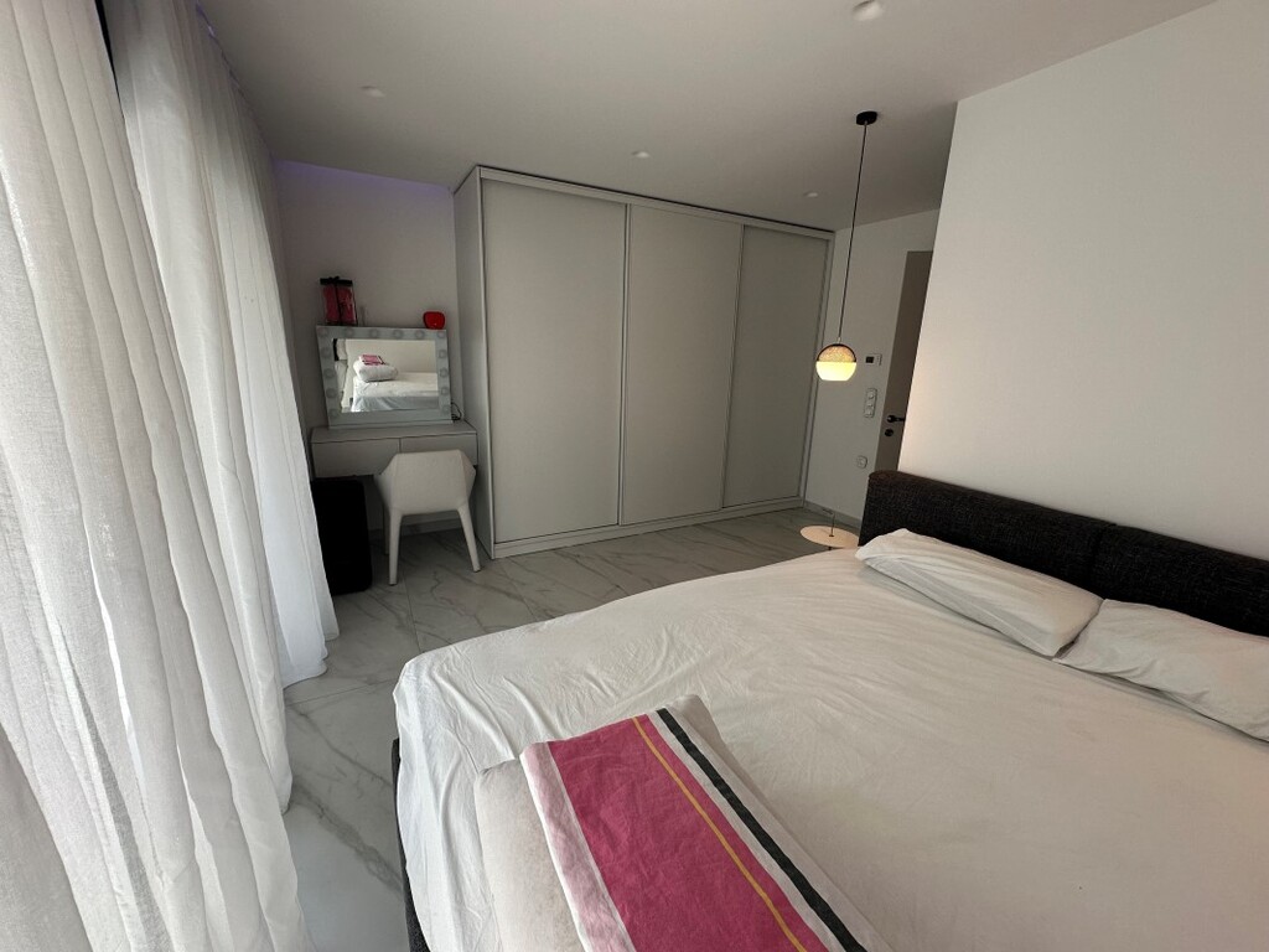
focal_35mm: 14
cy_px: 476
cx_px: 634
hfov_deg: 102.1
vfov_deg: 85.7
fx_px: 513
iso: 125
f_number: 2.2
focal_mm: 2.22
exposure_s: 1/122
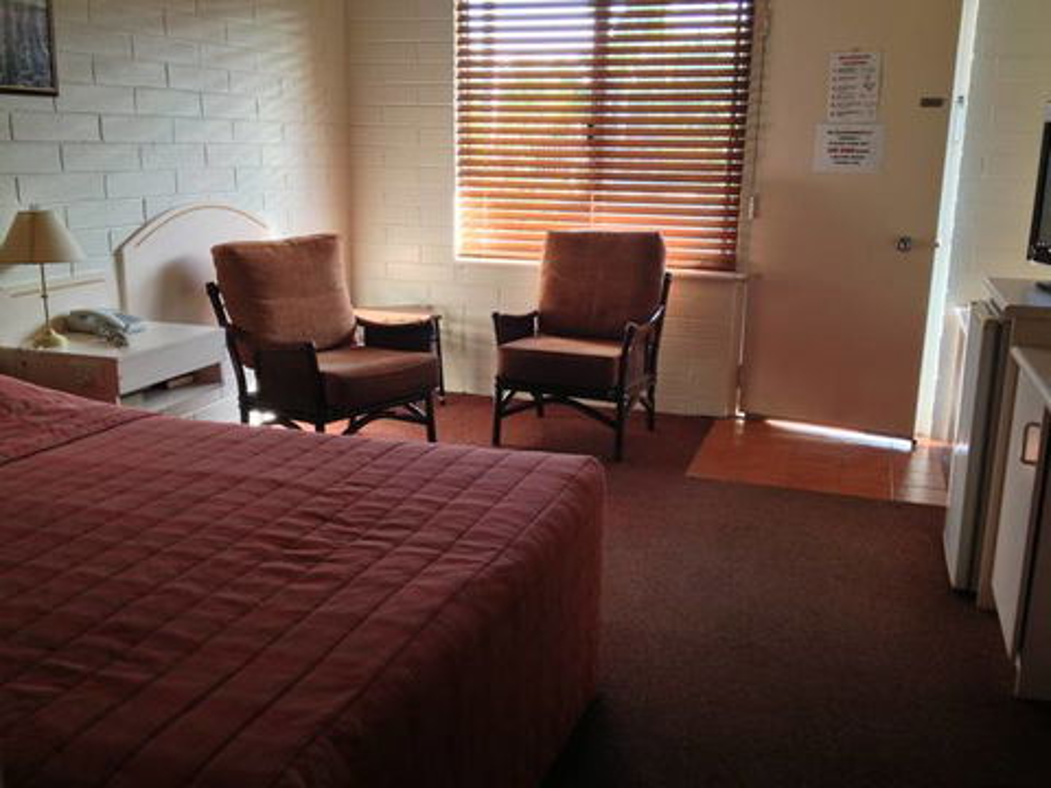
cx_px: 526
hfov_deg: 52.6
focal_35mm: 35
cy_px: 394
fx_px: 1063
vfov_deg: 40.7
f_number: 2.4
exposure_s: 1/20
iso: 50
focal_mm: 4.28
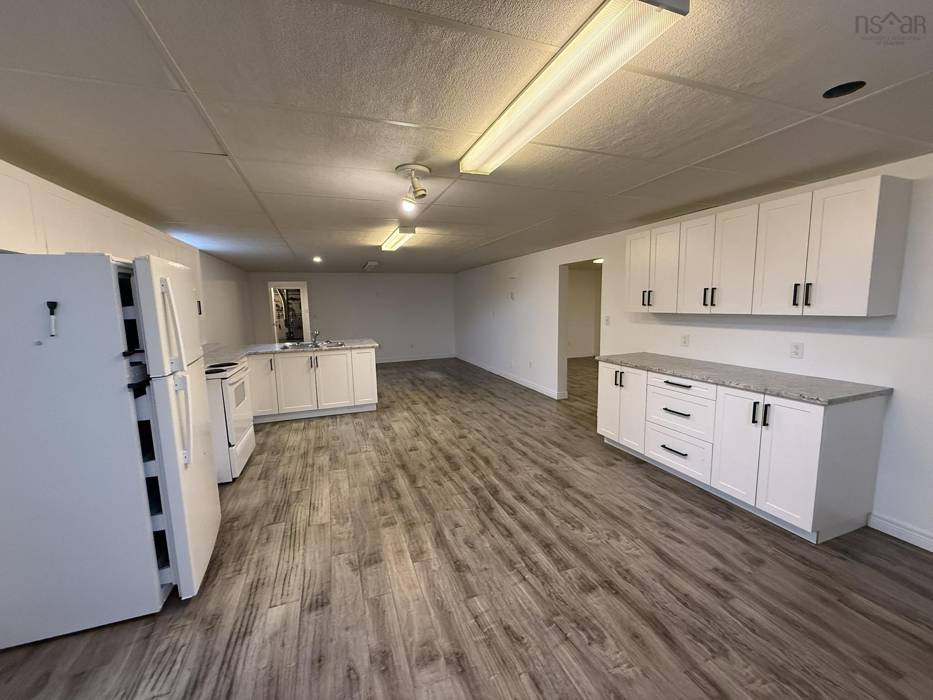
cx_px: 466
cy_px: 350
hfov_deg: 102.1
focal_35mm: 14
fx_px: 377
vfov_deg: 85.7
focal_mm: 2.22
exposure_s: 1/120
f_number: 2.2
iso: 500
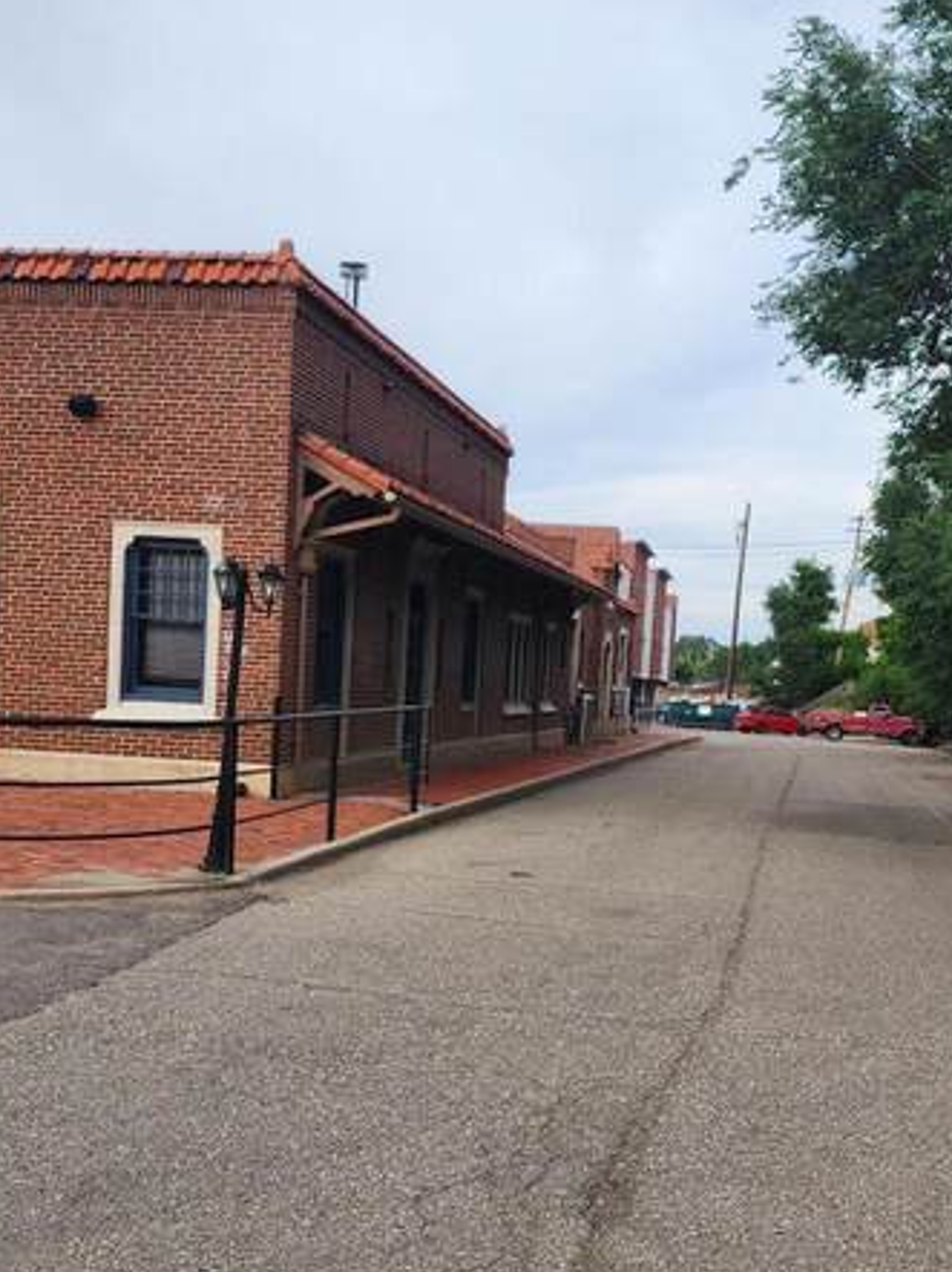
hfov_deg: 29.1
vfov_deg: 37.9
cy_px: 803
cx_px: 498
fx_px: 1835
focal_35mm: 50
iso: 12
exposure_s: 1/343
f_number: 1.8
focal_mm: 6.4
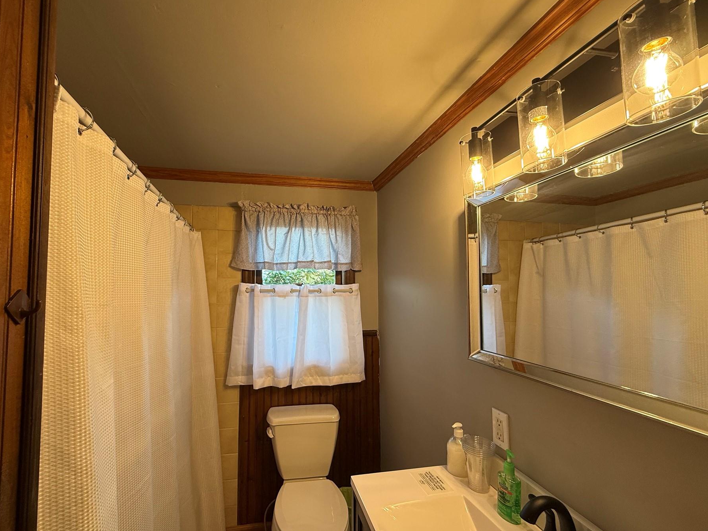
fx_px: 327
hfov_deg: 94.4
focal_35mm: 16
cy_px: 275
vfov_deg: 78.1
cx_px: 330
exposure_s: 1/120
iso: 100
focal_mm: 2.22
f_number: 2.2
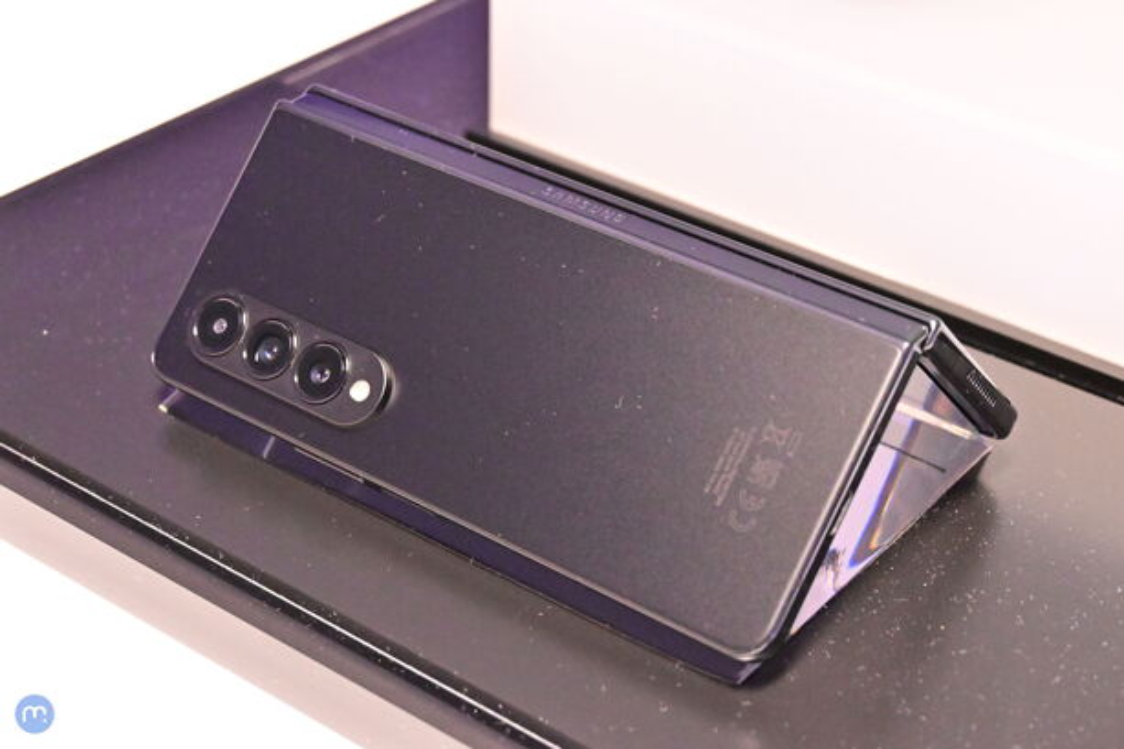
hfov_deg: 29.3
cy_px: 374
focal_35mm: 69
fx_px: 2154
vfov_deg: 19.7
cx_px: 562
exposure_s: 1/80
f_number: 6
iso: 6400
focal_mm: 46
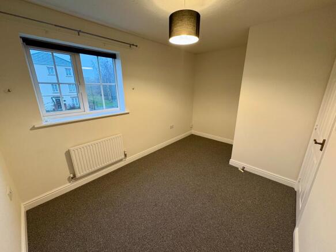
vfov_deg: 85.7
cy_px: 126
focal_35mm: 14
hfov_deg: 102.1
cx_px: 168
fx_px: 136
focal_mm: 2.22
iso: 200
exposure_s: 1/50
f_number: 2.2
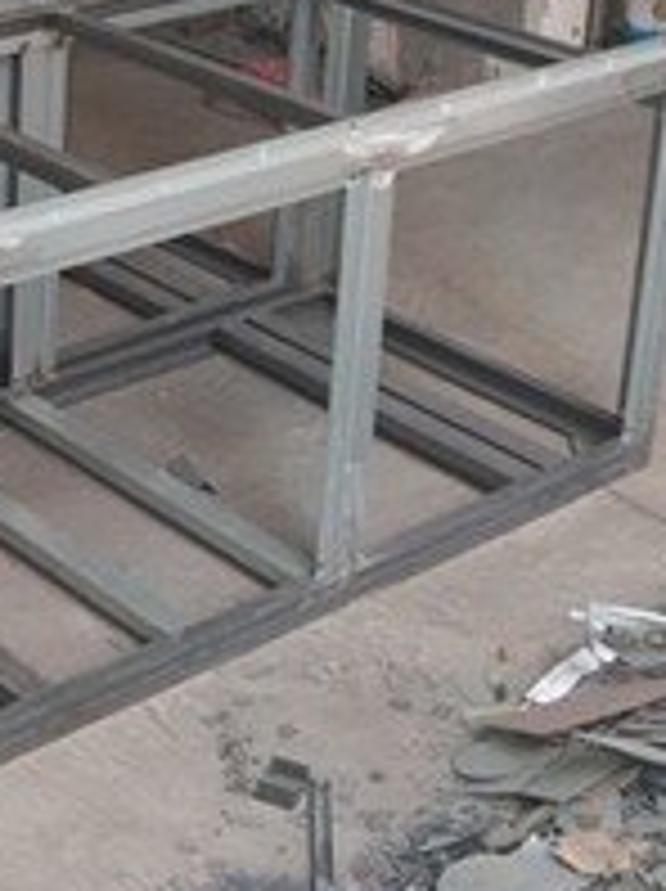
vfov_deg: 21.1
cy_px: 79
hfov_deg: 15.9
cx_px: 22
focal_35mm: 91
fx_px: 2339
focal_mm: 3.95
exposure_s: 1/100
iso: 79
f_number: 1.8
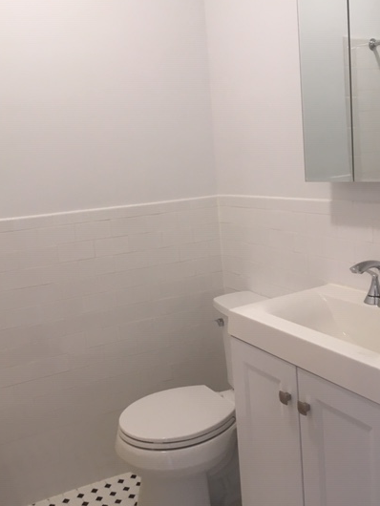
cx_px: 189
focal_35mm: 35
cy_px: 231
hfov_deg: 40.7
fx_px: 512
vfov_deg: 52.5
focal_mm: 4.15
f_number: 2.2
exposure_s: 1/30
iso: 50
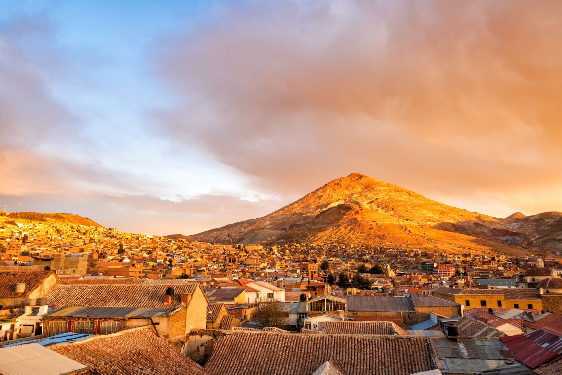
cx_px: 281
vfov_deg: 46.4
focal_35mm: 28
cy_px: 188
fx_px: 437
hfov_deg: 65.5
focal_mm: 28
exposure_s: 1/100
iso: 400
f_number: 5.6
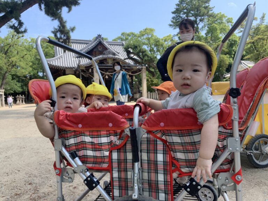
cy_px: 100
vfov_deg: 53.1
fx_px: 201
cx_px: 134
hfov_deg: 67.3
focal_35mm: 26
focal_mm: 4.25
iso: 25
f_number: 1.8
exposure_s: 1/492
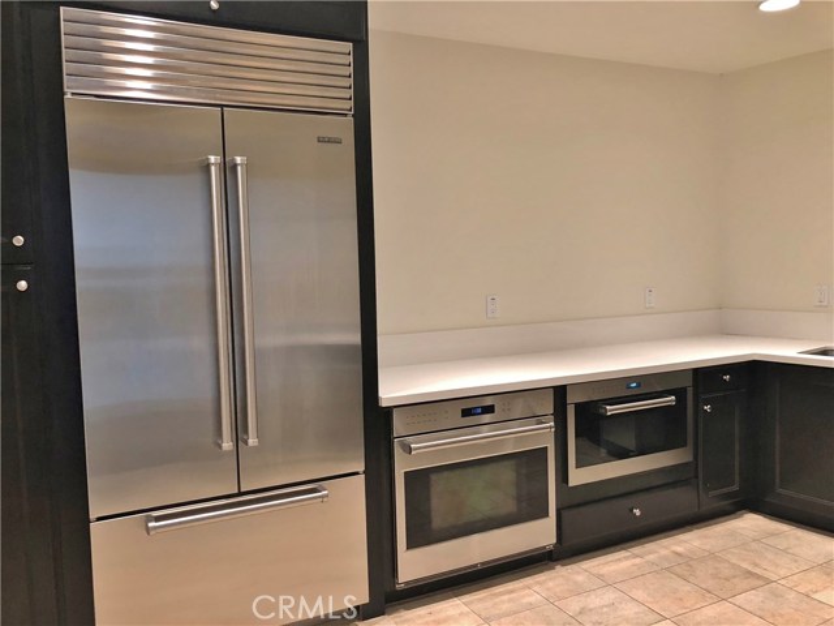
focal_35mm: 28
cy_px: 313
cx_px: 417
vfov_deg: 49.7
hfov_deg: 63.4
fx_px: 675
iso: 80
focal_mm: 4
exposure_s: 1/17
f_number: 1.8
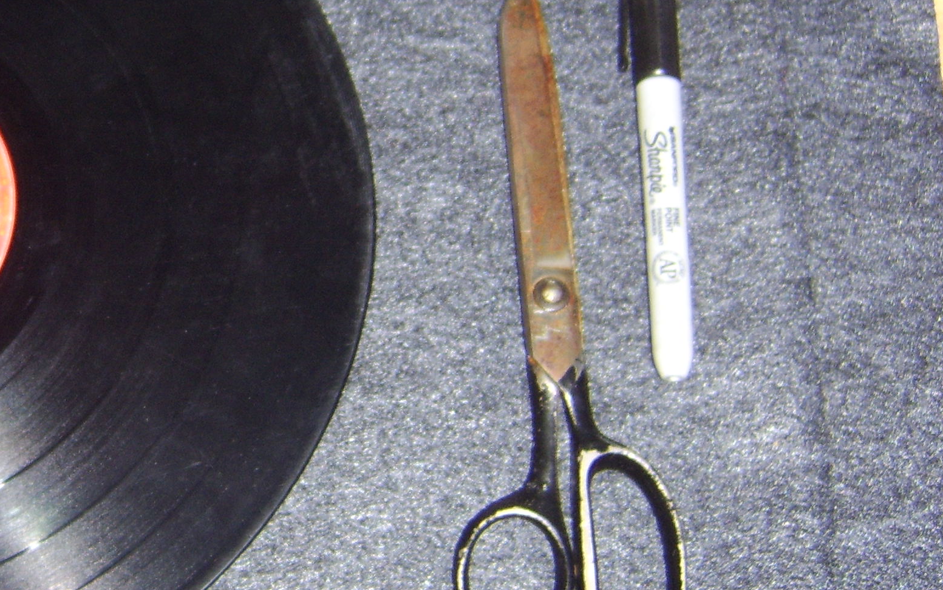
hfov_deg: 30.4
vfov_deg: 20.0
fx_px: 1671
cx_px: 135
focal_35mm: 65
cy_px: 222
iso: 141
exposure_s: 1/30
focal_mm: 8.13
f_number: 2.7
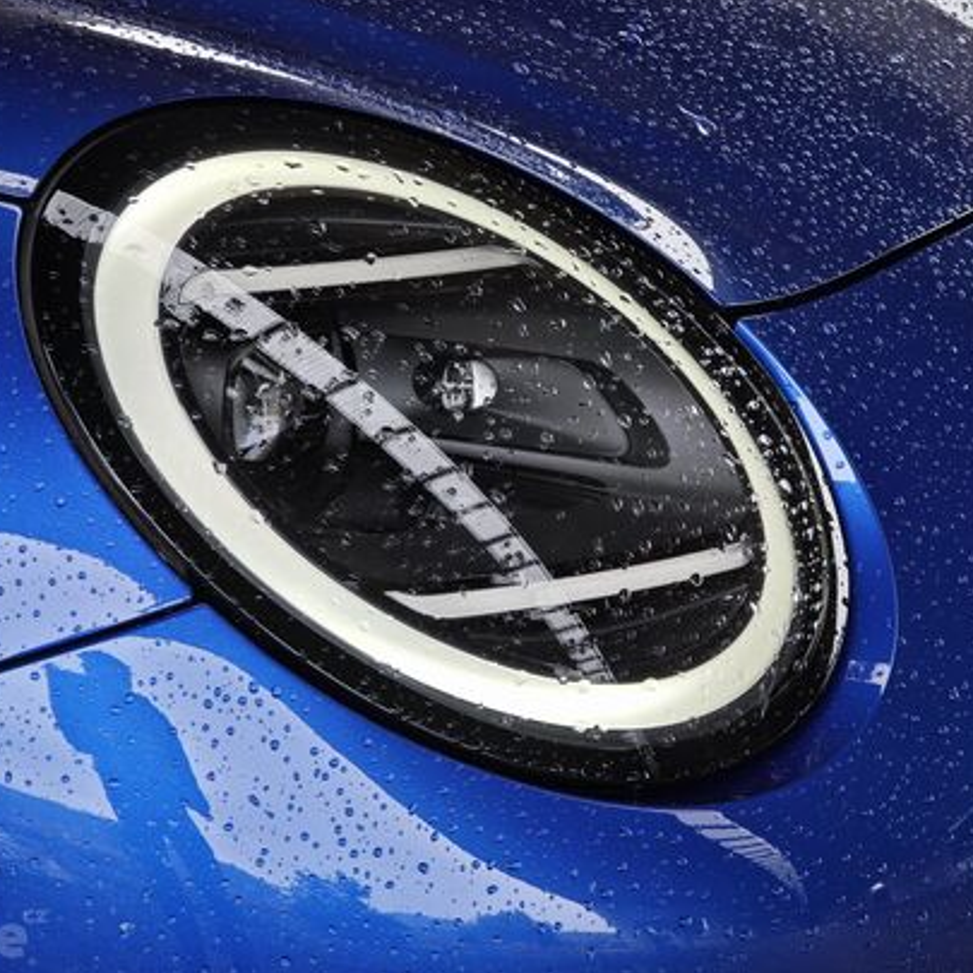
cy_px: 485
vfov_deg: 12.2
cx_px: 505
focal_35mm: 143
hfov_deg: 12.2
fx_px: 4548
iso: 64
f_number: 2.5
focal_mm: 19.4
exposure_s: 1/100
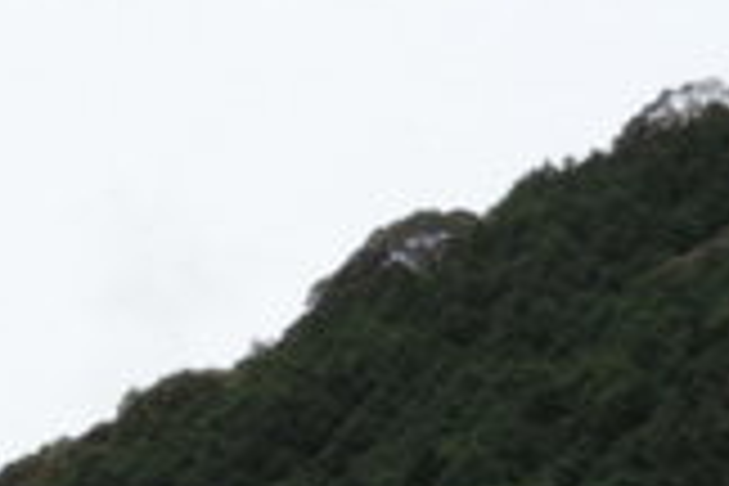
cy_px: 855
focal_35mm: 242
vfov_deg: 5.6
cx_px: -711
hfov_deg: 8.1
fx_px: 4900
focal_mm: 8.3
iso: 80
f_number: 3.5
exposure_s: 1/200
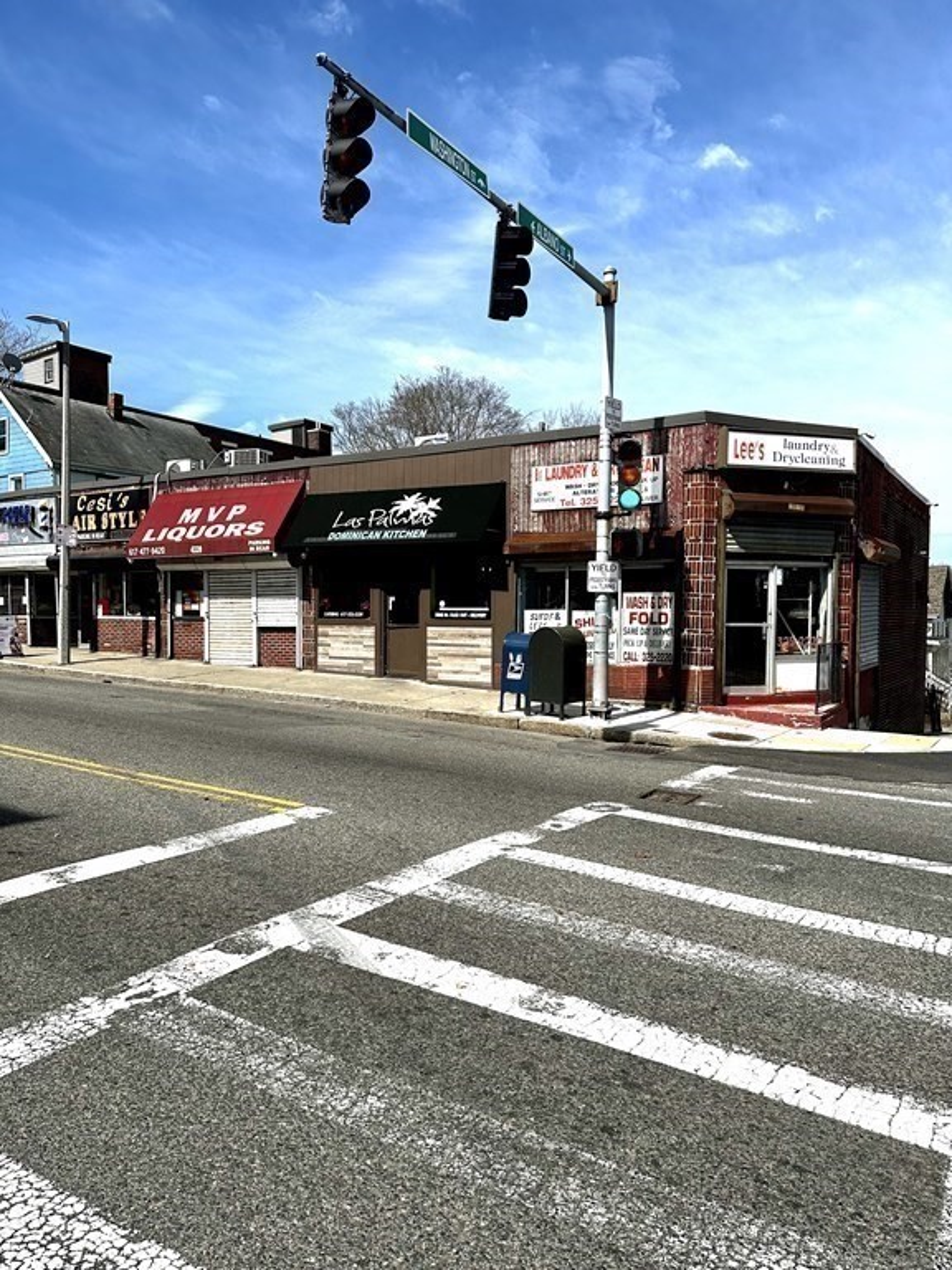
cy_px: 635
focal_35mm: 24
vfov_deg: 71.6
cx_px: 476
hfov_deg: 56.8
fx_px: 880
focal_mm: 6.86
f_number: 1.78
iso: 80
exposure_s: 1/7042
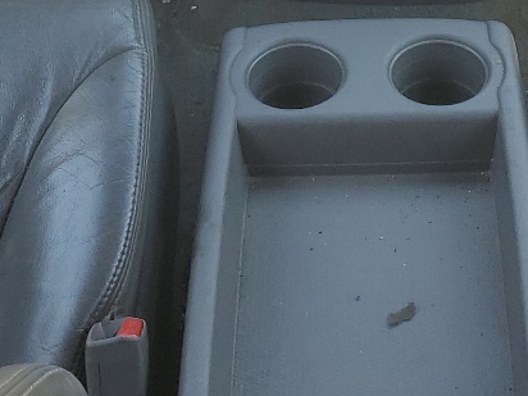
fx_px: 1541
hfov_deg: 19.4
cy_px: -95
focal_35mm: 101
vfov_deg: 14.1
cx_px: 365
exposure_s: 1/192
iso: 50
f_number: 1.5
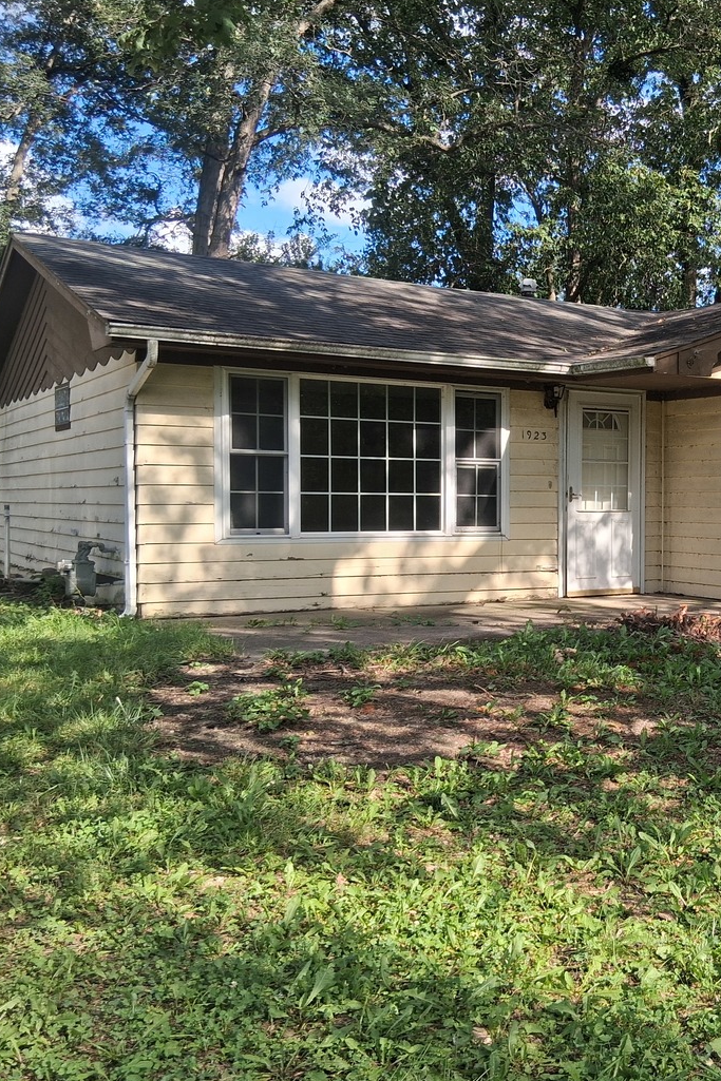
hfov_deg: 33.8
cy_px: 554
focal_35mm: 38
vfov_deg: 50.7
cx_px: 594
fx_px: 1142
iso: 25
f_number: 1.8
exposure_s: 1/242
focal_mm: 3.98
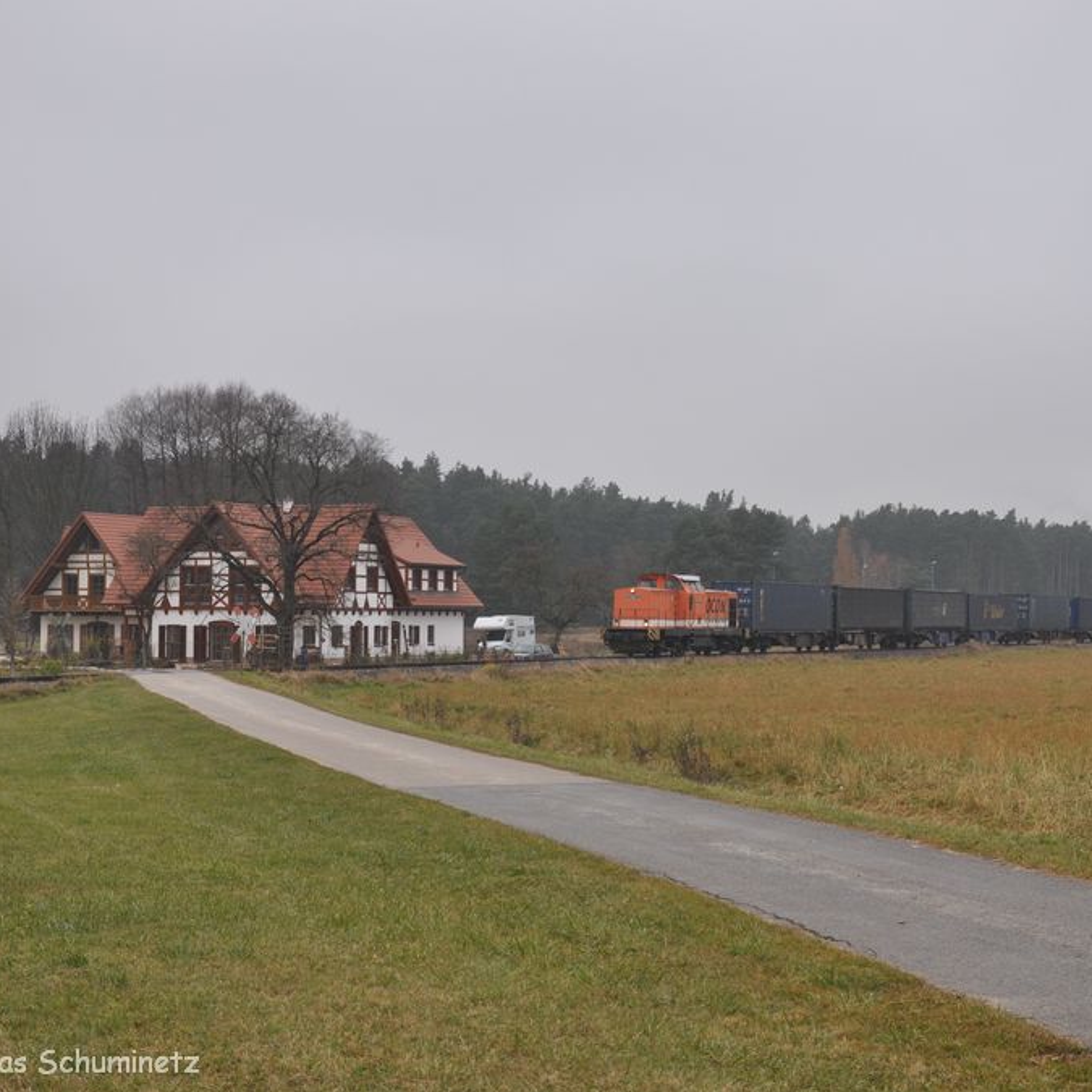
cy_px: 547
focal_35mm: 68
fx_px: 2414
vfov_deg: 25.5
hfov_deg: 25.4
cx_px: 683
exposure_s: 1/400
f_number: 6.3
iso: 400
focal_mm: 35
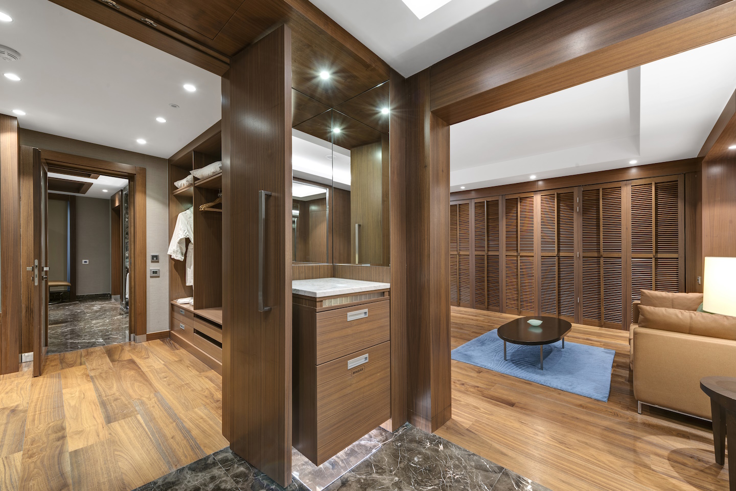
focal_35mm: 14
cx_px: 368
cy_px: 246
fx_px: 286
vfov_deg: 81.2
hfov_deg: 104.3
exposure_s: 15
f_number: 11
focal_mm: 14
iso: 100
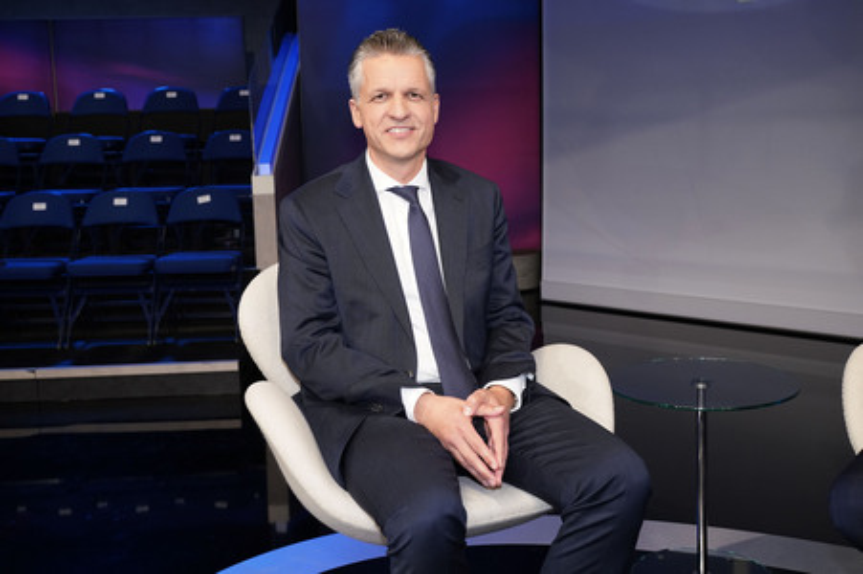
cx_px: 432
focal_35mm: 35
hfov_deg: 54.5
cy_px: 287
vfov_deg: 37.8
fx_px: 838
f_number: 5.6
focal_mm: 35
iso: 2000
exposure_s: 1/125
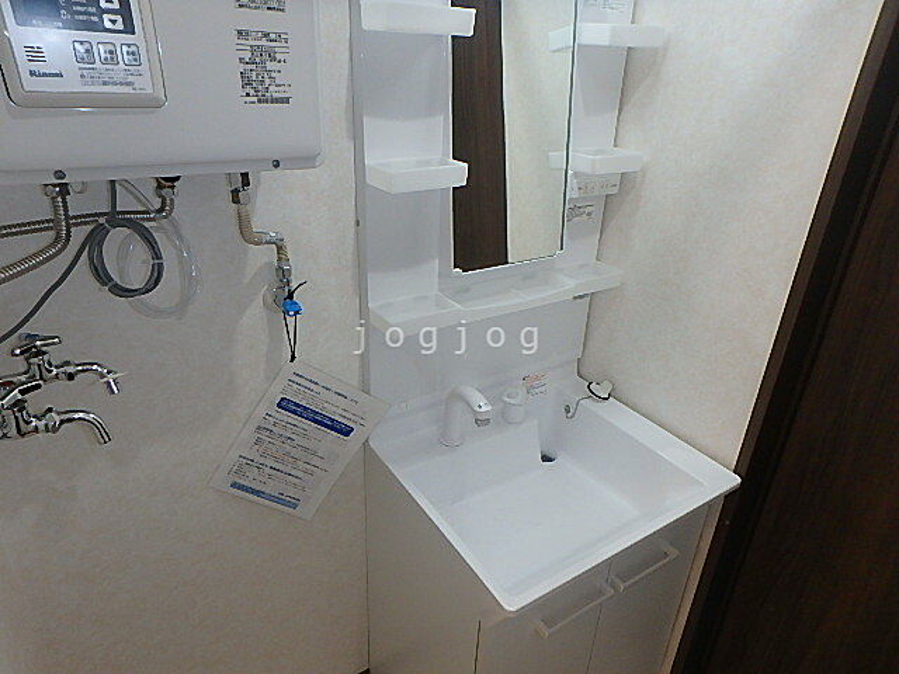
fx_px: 545
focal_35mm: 21
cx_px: 450
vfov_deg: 63.4
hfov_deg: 79.0
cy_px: 337
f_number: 3.5
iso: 200
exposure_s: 1/40
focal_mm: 3.7
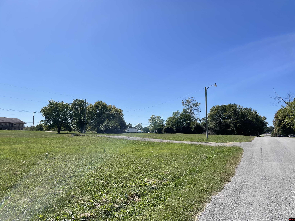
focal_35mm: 26
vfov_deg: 53.1
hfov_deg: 67.3
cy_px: 110
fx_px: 222
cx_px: 148
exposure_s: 1/5051
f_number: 1.6
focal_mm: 4.2
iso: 32
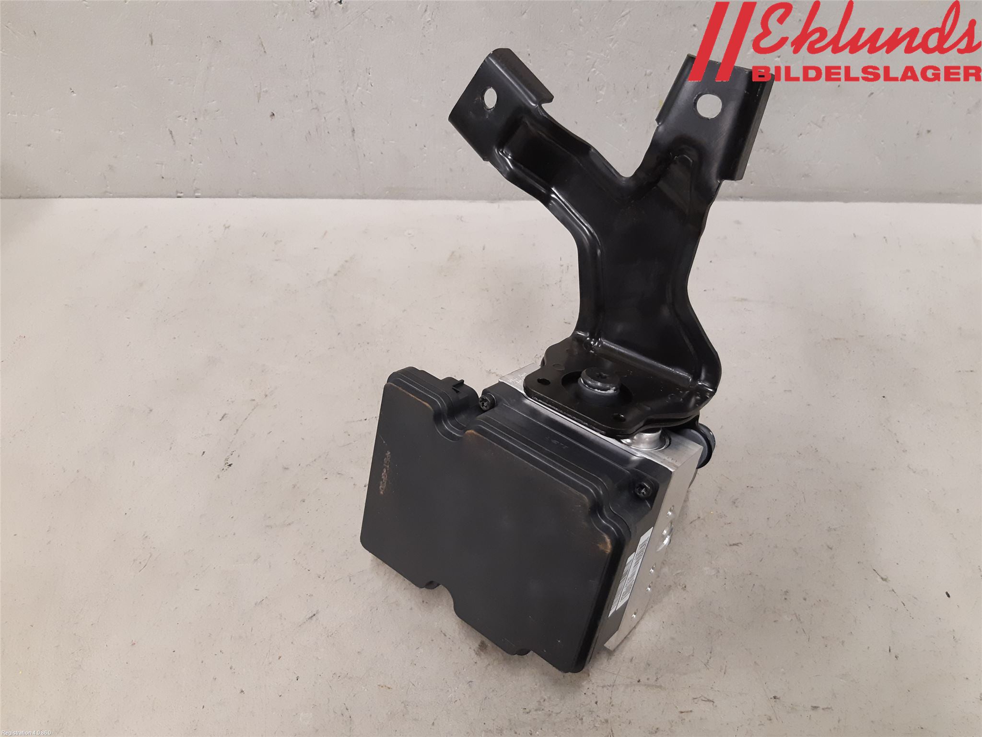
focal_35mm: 26
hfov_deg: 67.3
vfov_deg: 53.1
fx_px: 738
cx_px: 491
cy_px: 368
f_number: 1.7
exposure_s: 1/50
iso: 200
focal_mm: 3.93
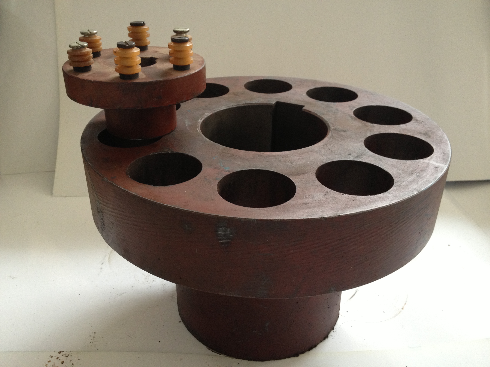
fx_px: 495
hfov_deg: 52.6
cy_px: 184
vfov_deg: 40.7
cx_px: 245
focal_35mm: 35
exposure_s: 1/20
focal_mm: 4.28
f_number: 2.4
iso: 125
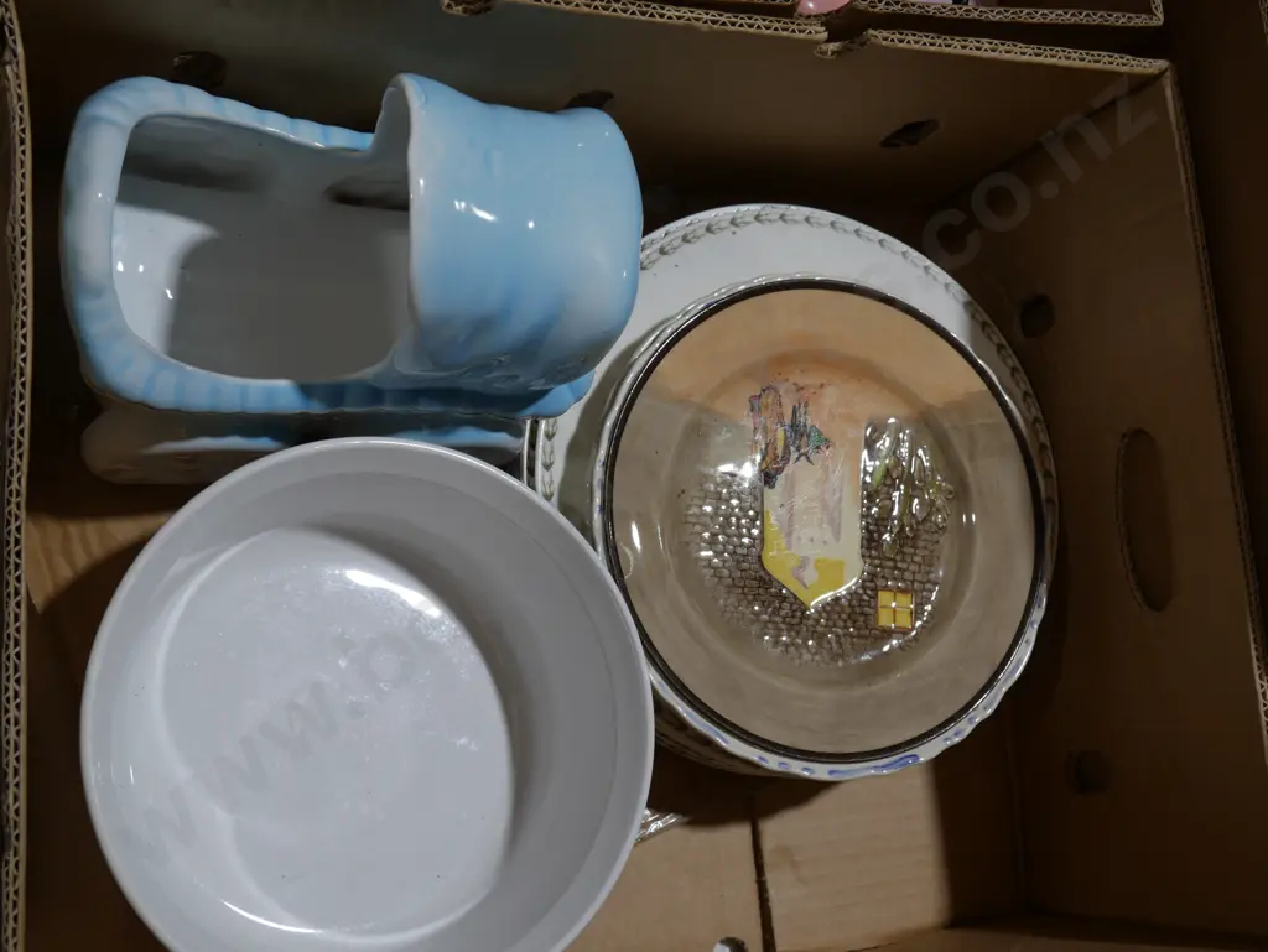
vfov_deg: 32.9
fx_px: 1612
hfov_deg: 42.9
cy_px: 476
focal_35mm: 44
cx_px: 634
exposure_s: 1/125
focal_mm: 22
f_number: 5.6
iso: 200
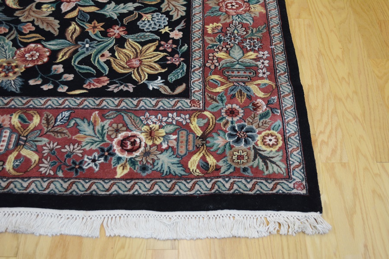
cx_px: 194
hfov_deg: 49.6
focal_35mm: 39
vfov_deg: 34.2
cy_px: 130
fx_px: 421
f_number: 4.2
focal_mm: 26
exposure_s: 1/60
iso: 640
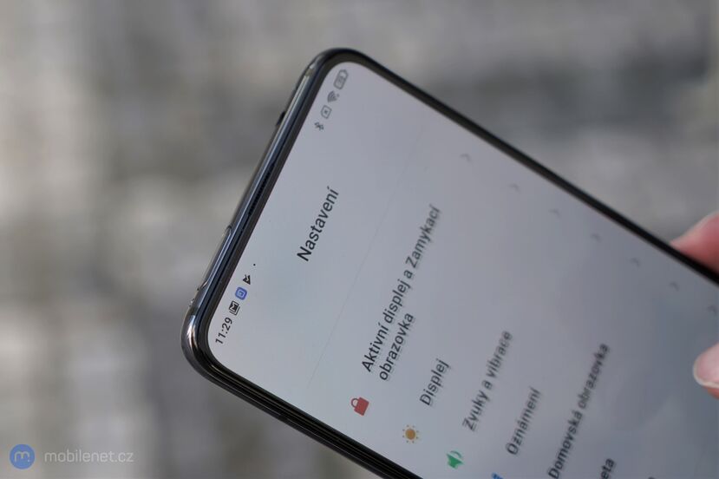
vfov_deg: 19.4
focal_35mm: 70
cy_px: 240
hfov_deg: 28.9
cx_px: 360
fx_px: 1397
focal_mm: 70
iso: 160
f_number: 5
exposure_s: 1/160
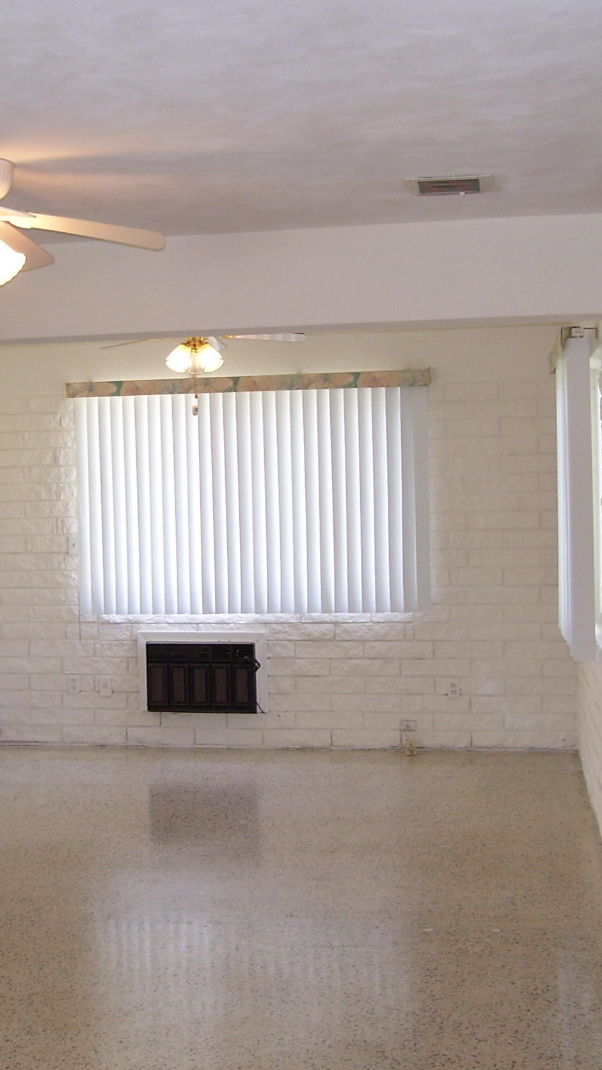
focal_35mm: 54
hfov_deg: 22.0
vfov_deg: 38.5
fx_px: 1532
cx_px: 137
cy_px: 535
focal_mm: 6
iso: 80
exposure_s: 1/60
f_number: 2.7
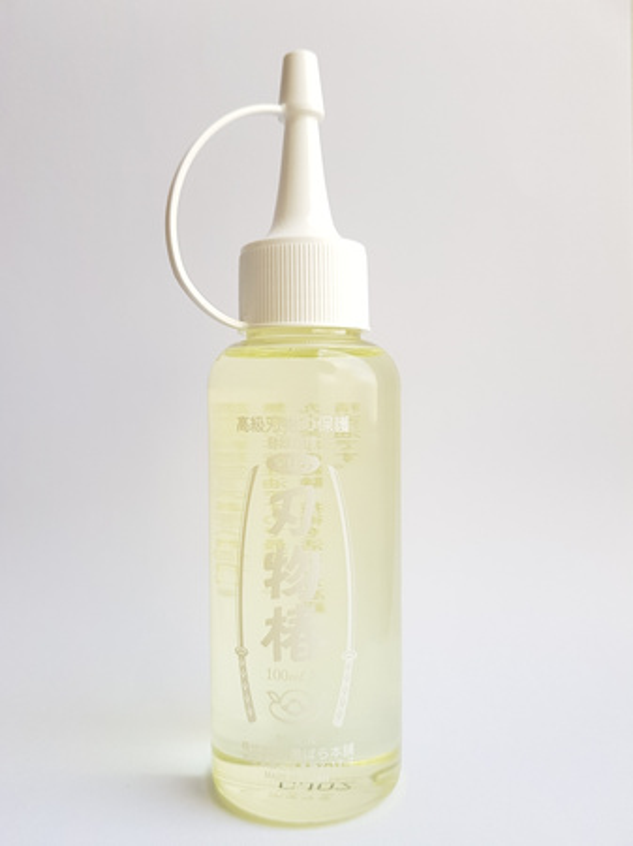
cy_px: 423
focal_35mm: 26
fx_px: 635
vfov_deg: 67.3
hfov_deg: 53.0
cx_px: 316
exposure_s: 1/100
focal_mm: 4.3
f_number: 1.7
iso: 50
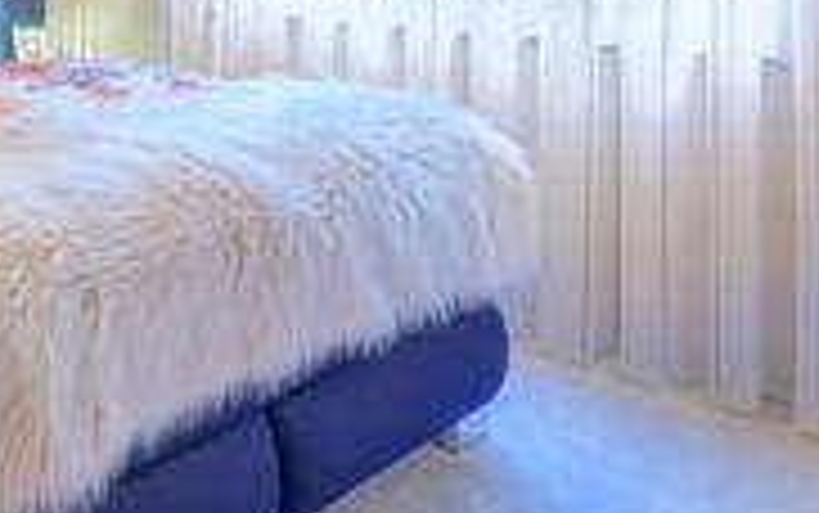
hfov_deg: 36.8
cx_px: -166
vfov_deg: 27.8
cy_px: -90
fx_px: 916
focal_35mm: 41
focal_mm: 15
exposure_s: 1/8
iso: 200
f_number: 9
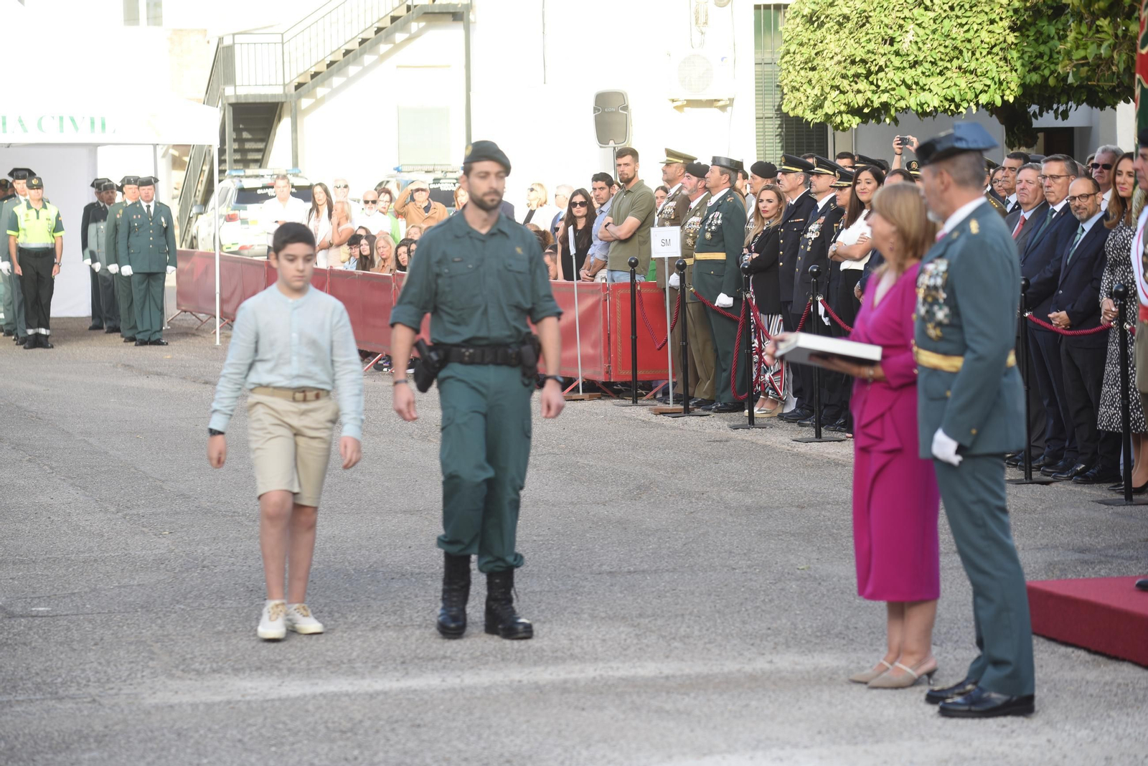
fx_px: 3700
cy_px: 383
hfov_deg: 17.6
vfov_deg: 11.8
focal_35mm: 116
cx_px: 574
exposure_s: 1/160
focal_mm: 116
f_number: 4
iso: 125
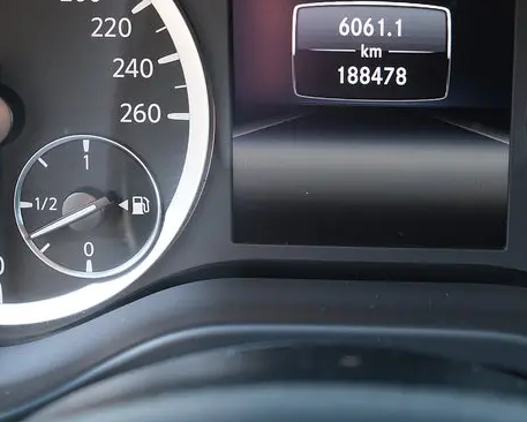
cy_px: 172
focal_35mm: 93
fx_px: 1451
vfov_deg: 16.5
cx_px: 371
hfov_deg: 20.5
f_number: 4
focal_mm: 26.5
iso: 800
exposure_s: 1/60
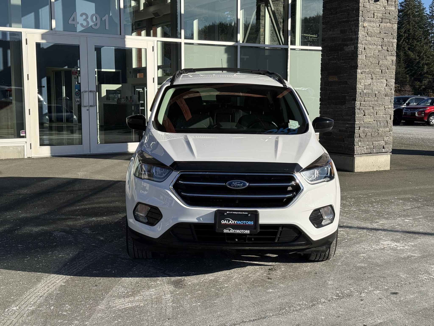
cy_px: 163
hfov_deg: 39.7
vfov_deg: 30.3
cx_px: 217
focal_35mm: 48
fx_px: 602
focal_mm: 6.76
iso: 64
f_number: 1.78
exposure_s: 1/5208
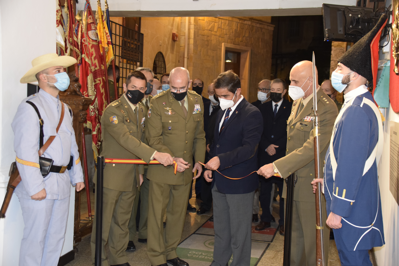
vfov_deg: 28.9
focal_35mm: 46
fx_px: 515
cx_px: 200
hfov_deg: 42.3
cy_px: 133
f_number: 4
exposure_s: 1/60
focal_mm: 31
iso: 1800
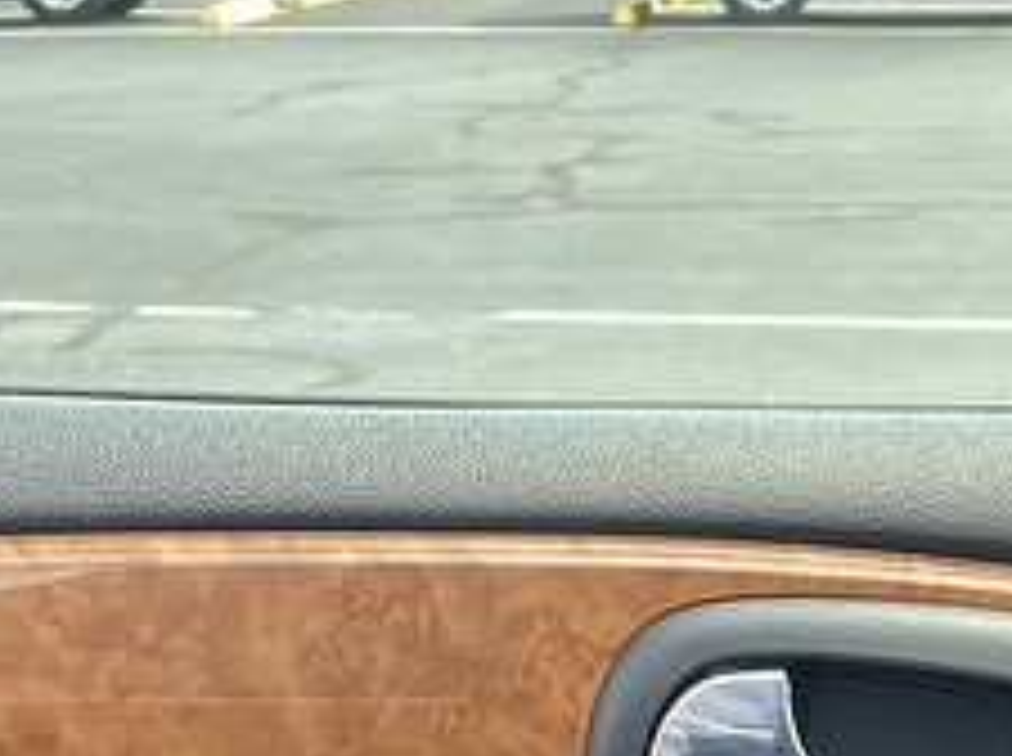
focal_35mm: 114
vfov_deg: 11.4
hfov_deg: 17.3
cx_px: 450
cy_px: 1634
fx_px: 3327
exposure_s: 1/121
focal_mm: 5.1
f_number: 1.6
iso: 32
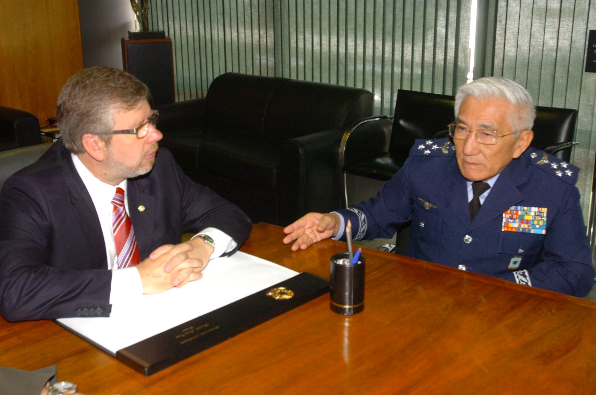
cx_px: 298
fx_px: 743
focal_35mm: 45
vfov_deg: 29.7
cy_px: 198
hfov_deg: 43.7
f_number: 5.3
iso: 640
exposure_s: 1/60
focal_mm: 30
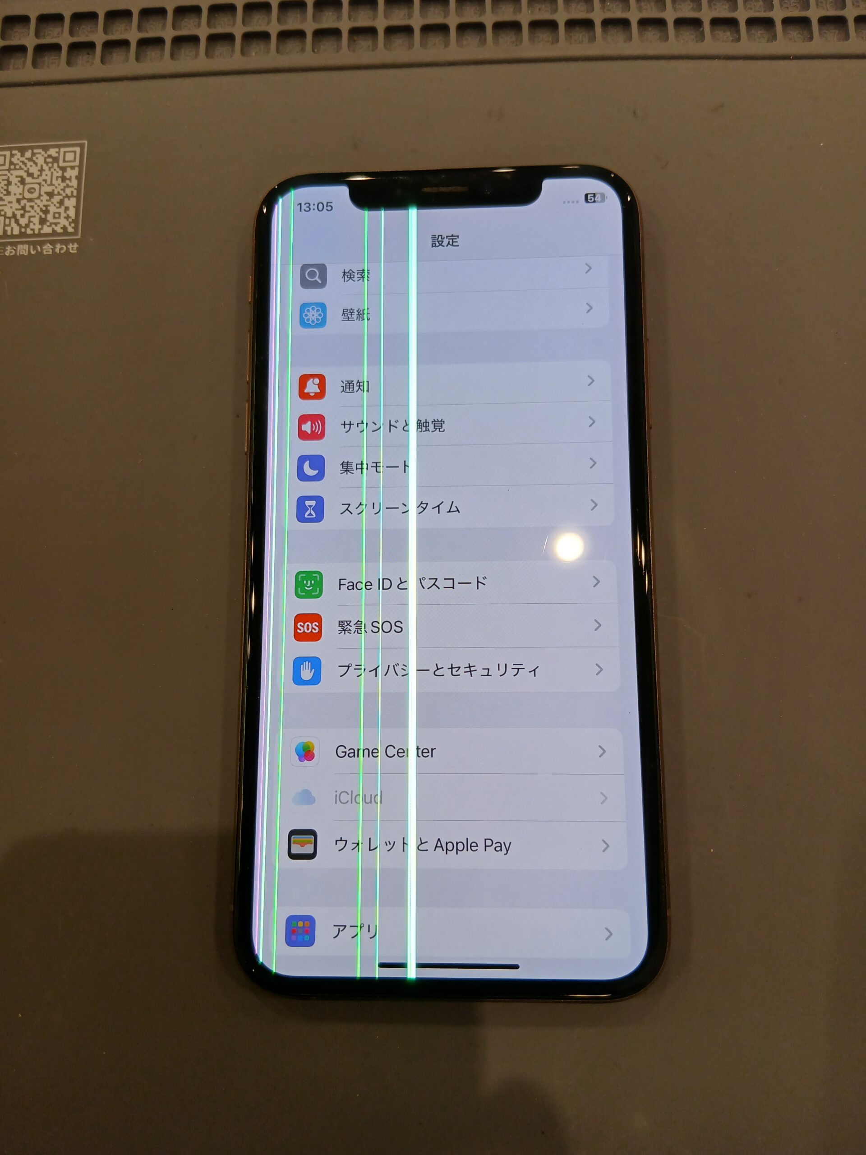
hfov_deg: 53.1
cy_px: 578
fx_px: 867
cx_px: 433
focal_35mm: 26
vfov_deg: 67.3
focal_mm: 3.86
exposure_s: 1/50
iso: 64
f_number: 1.8
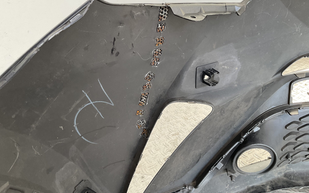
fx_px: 261
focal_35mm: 31
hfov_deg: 61.2
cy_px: 95
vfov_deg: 40.6
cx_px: 156
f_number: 1.8
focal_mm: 3
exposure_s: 1/50
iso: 40
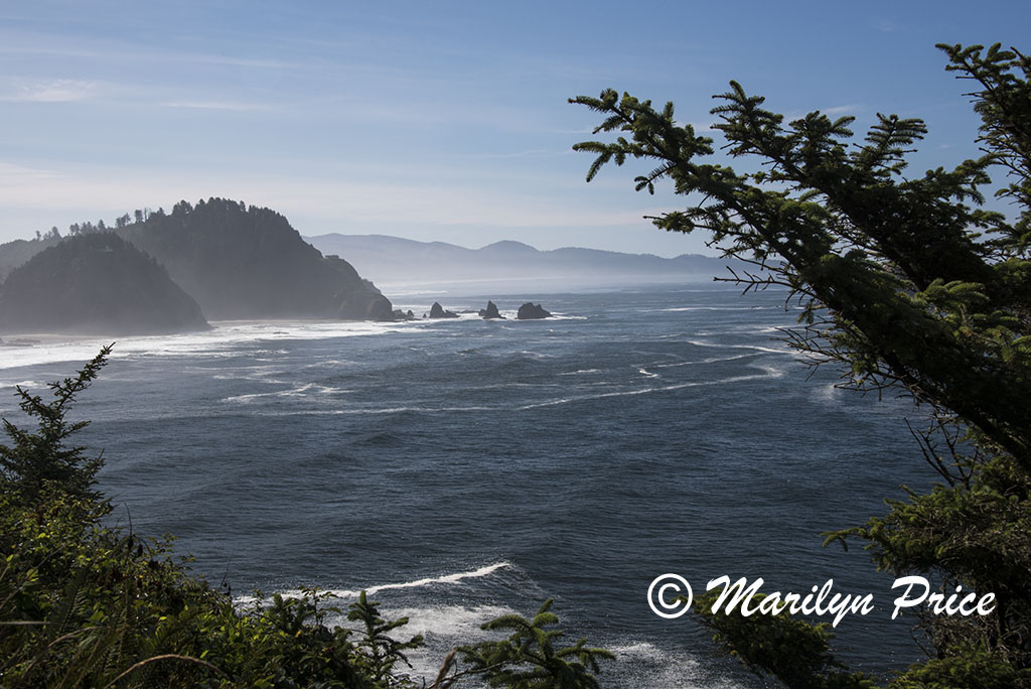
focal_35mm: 52
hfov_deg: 38.2
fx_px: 1490
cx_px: 516
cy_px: 344
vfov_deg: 26.0
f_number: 16
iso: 100
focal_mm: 52
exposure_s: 1/60
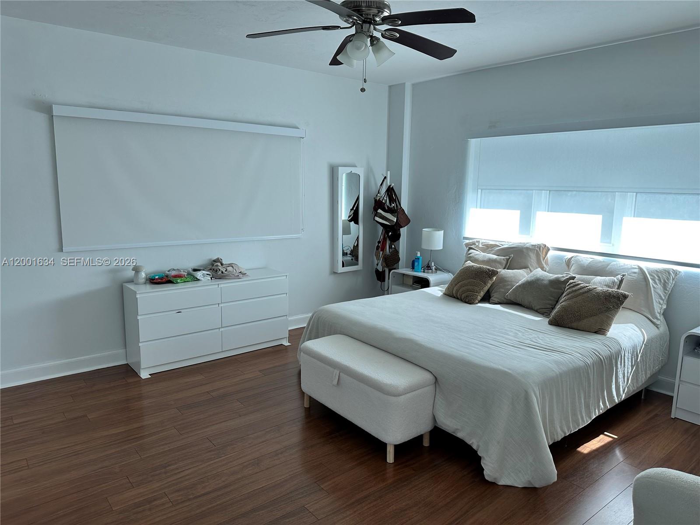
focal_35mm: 24
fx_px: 485
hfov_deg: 71.6
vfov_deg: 56.8
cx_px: 350
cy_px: 262
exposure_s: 1/121
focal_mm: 6.86
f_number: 1.78
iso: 80
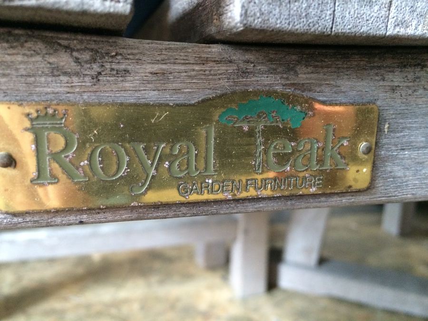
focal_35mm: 30
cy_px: 160
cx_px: 214
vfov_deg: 46.8
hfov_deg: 60.0
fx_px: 371
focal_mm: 4.12
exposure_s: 1/30
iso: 250
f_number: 2.2
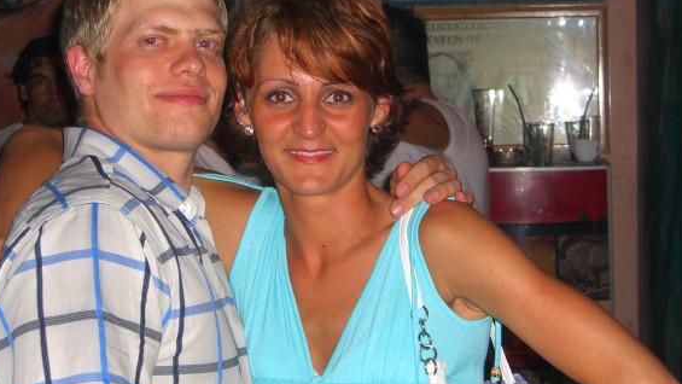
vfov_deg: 13.7
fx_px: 1592
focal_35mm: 88
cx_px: 409
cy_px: 158
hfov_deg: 24.1
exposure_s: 1/60
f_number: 3.6
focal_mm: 11.8
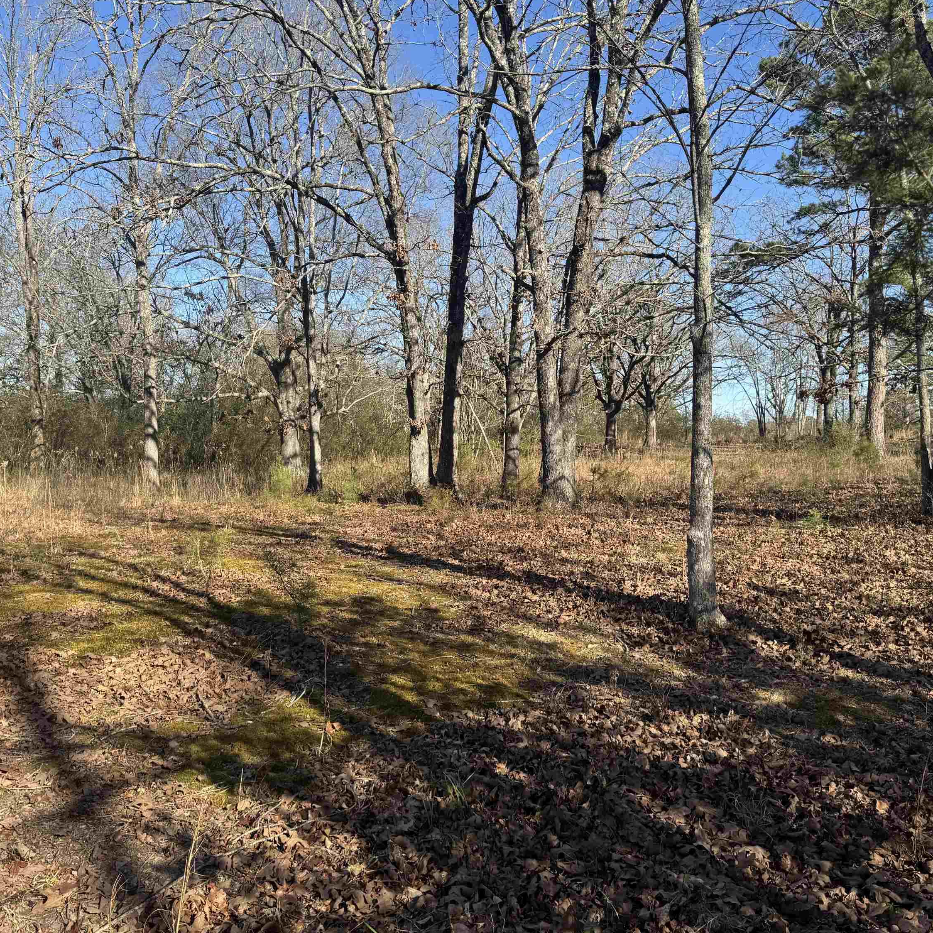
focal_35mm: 29
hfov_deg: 55.6
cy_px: 456
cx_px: 437
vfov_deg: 55.6
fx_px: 884
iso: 80
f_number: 1.78
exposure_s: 1/1923
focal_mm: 6.76
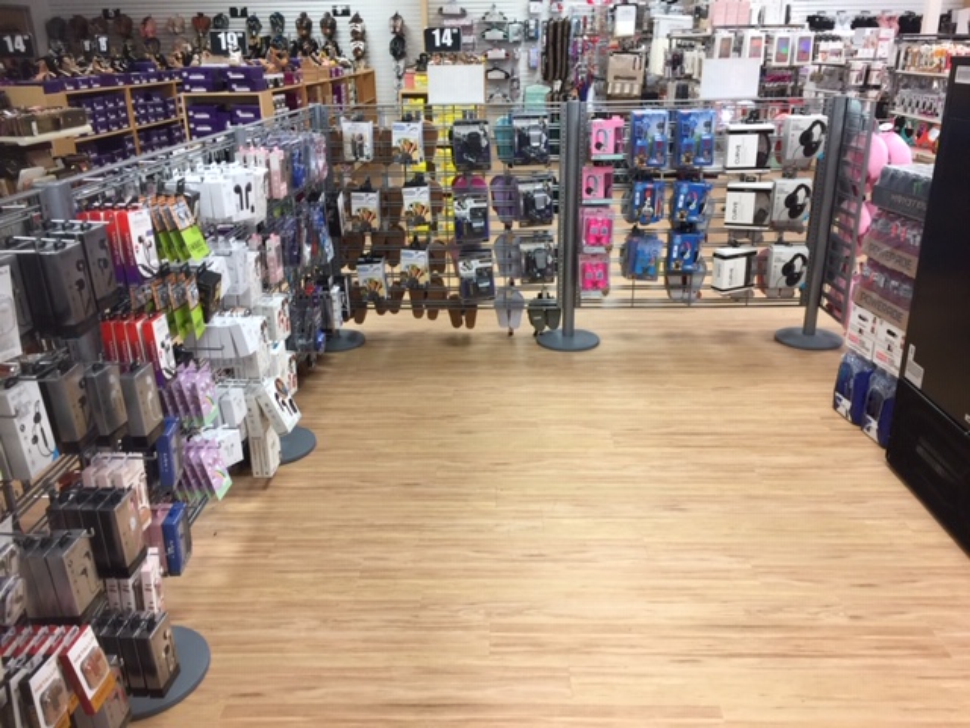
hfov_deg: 61.7
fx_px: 813
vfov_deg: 48.2
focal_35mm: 29
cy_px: 364
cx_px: 485
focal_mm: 4.15
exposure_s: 1/15
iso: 40
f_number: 2.2
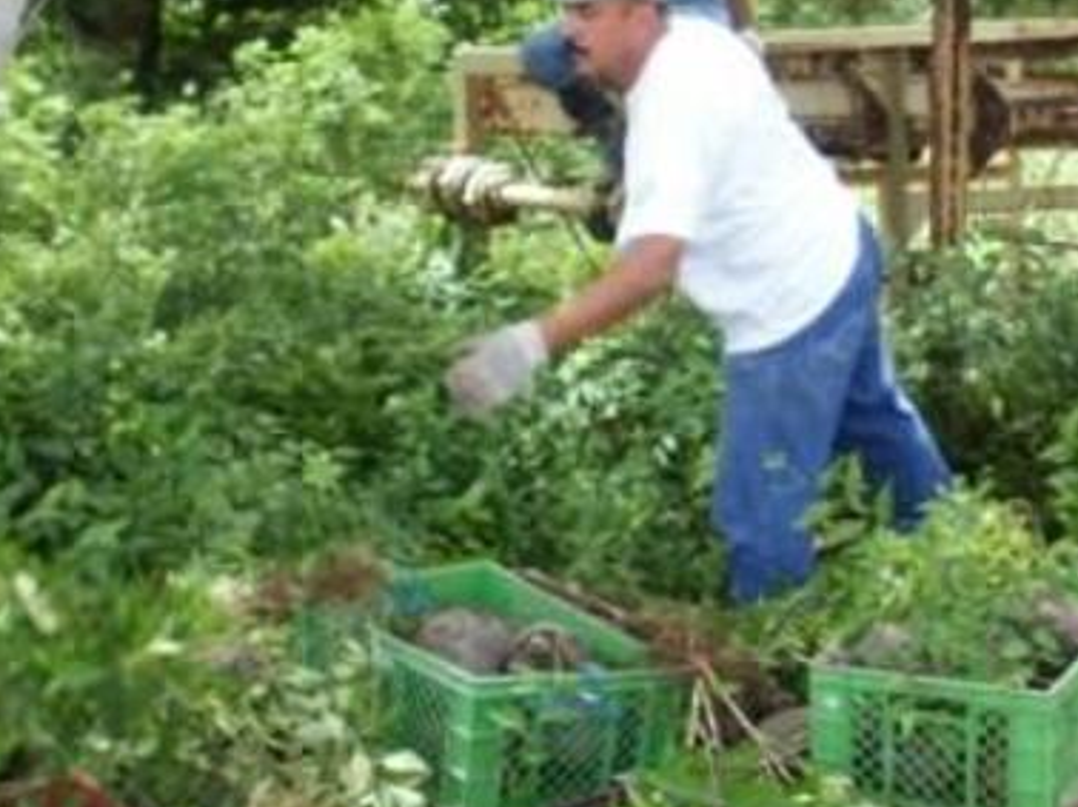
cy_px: 205
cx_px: 759
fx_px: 1898
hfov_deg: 31.3
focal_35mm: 61
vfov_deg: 23.8
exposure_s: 1/160
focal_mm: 6.3
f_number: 3.5
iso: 100
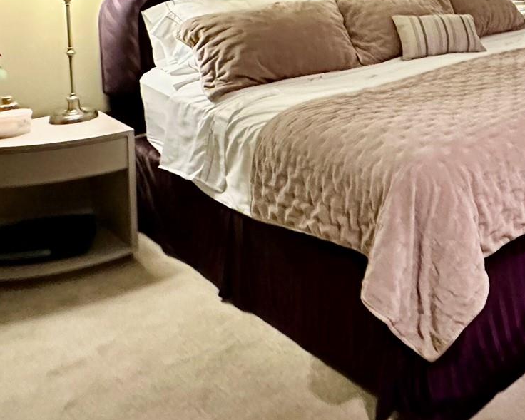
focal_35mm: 38
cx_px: 649
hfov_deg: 35.8
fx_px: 591
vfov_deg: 34.7
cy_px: -21
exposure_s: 1/60
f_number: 2.2
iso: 1000
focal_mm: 2.22
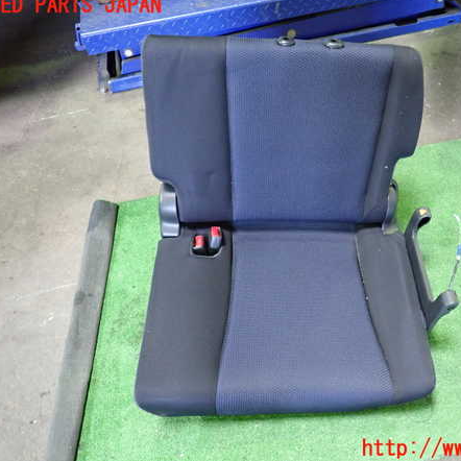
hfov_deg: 53.5
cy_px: 227
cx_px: 285
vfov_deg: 54.0
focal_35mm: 30
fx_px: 452
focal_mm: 4.5
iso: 400
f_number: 2
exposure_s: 1/30
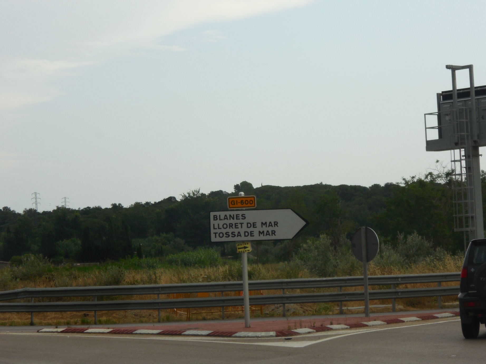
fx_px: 1474
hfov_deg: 18.7
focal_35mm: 105
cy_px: 182
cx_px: 243
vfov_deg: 14.1
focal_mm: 18.7
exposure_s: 1/250
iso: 160
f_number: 5
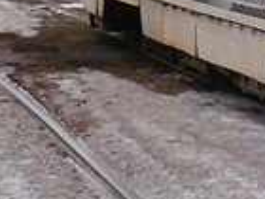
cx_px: 591
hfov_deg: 7.1
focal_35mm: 264
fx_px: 2021
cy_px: -212
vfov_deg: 5.5
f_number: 2.8
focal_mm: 6
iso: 200
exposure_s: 1/800
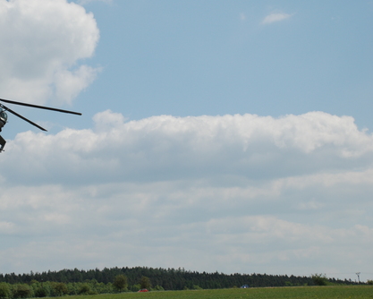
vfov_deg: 16.2
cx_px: 89
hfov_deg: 20.0
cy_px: 115
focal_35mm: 95
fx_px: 1049
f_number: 4.8
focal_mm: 44
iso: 200
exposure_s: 1/2000
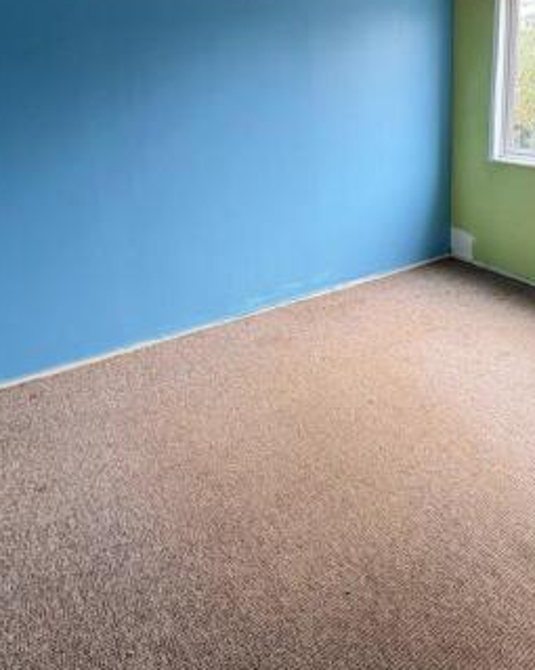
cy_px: 228
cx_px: 400
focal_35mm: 25
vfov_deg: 66.4
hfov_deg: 54.2
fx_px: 495
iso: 250
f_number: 2.2
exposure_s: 1/76
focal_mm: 2.22
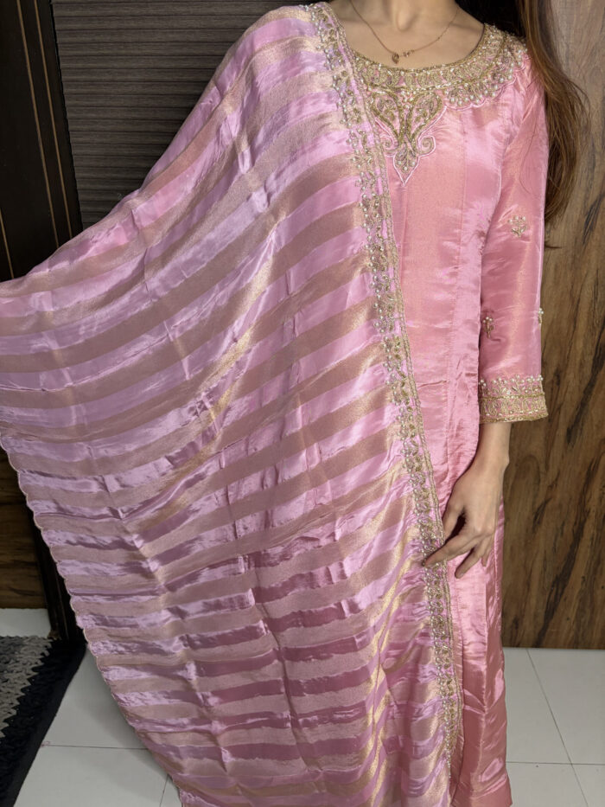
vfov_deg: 67.3
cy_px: 404
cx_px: 302
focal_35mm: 26
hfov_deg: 53.1
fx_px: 606
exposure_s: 1/50
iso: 100
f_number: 1.6
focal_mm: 5.96
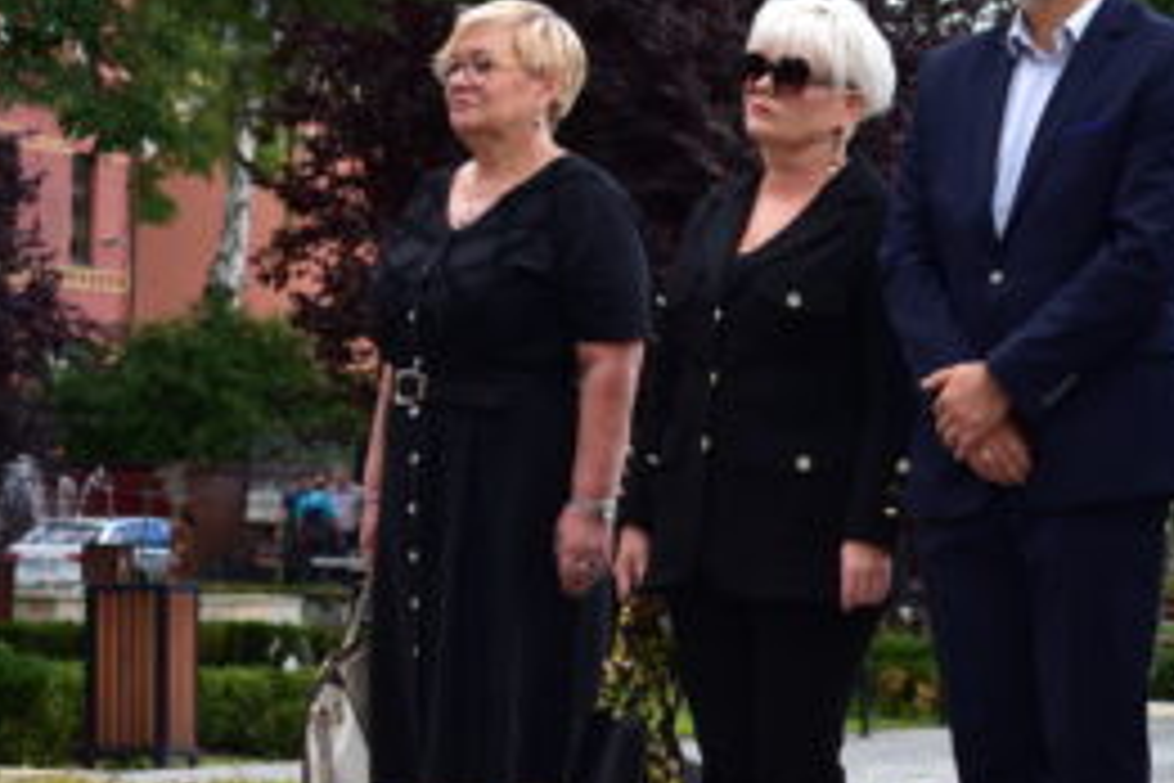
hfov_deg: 10.2
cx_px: 1399
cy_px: 346
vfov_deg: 6.9
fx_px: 6496
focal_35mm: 199
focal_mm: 55
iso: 200
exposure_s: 1/200
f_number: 5.6
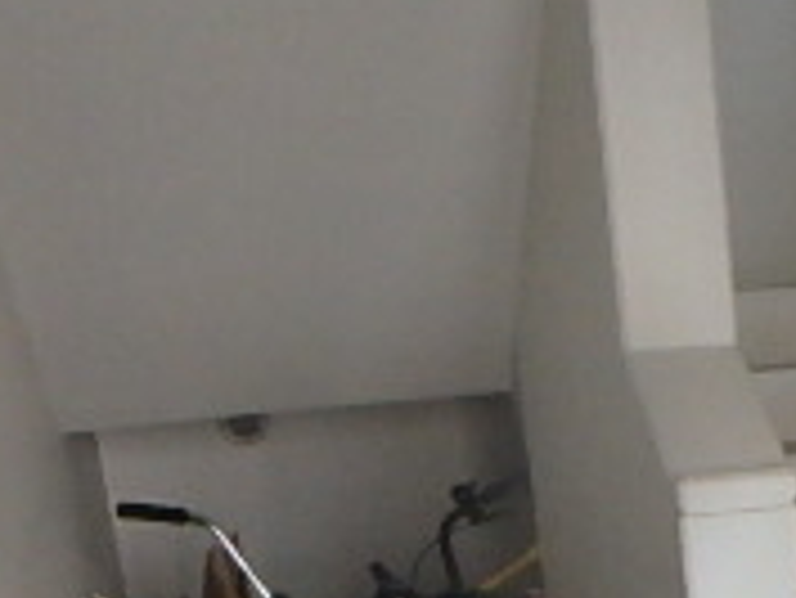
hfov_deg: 23.9
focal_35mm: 76
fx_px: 1749
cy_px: 908
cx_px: 886
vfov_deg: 17.4
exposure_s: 1/30
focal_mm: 3.7
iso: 800
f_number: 3.5
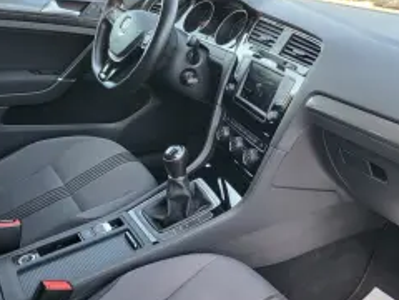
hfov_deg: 49.9
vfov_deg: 39.7
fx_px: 415
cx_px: 283
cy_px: 148
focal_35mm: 36
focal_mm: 5
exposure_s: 1/100
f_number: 1.8
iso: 80
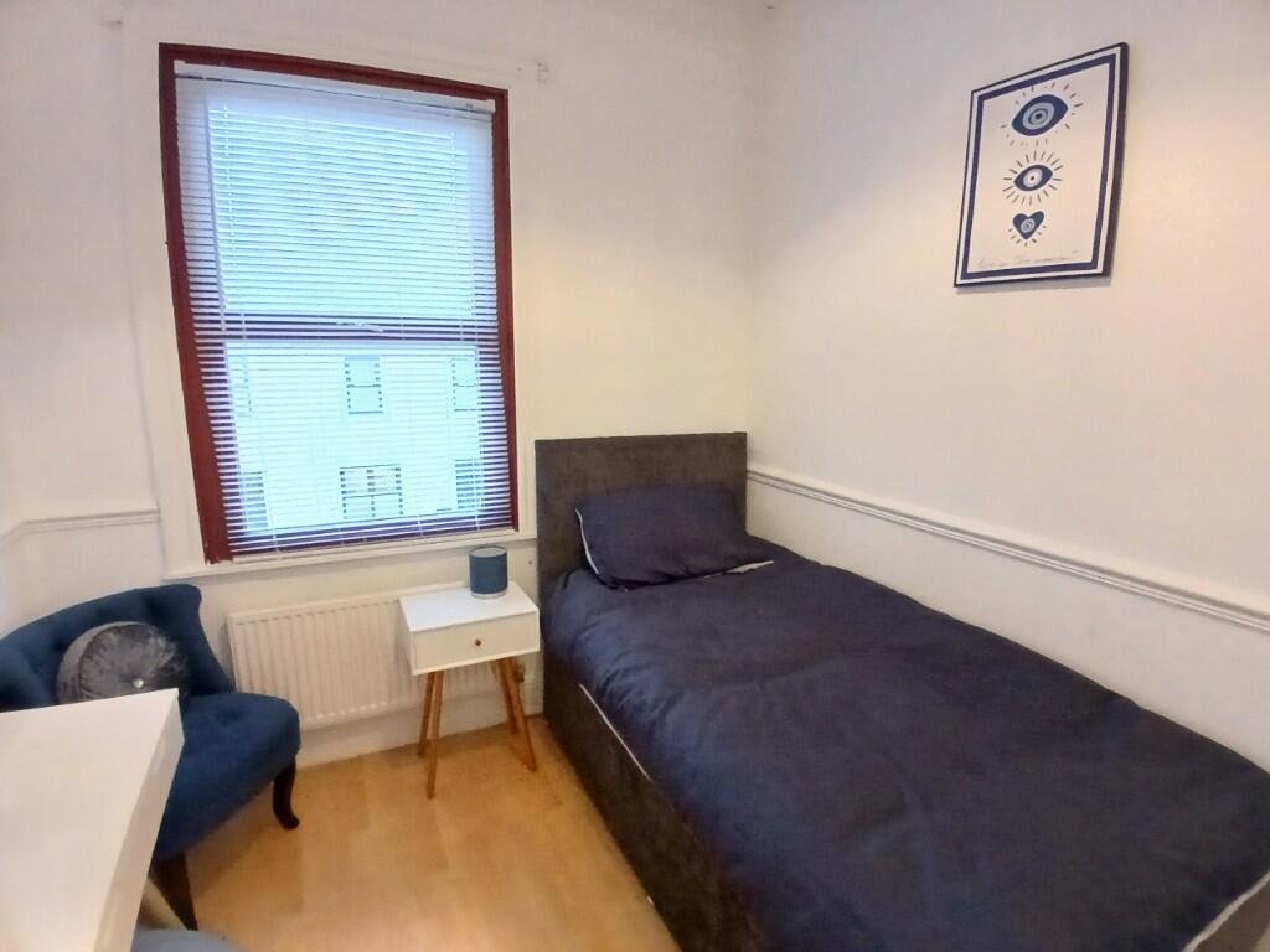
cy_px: 476
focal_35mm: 17
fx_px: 624
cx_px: 635
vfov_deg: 74.7
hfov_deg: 91.0
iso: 800
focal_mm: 1.4
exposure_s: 1/20
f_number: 2.2
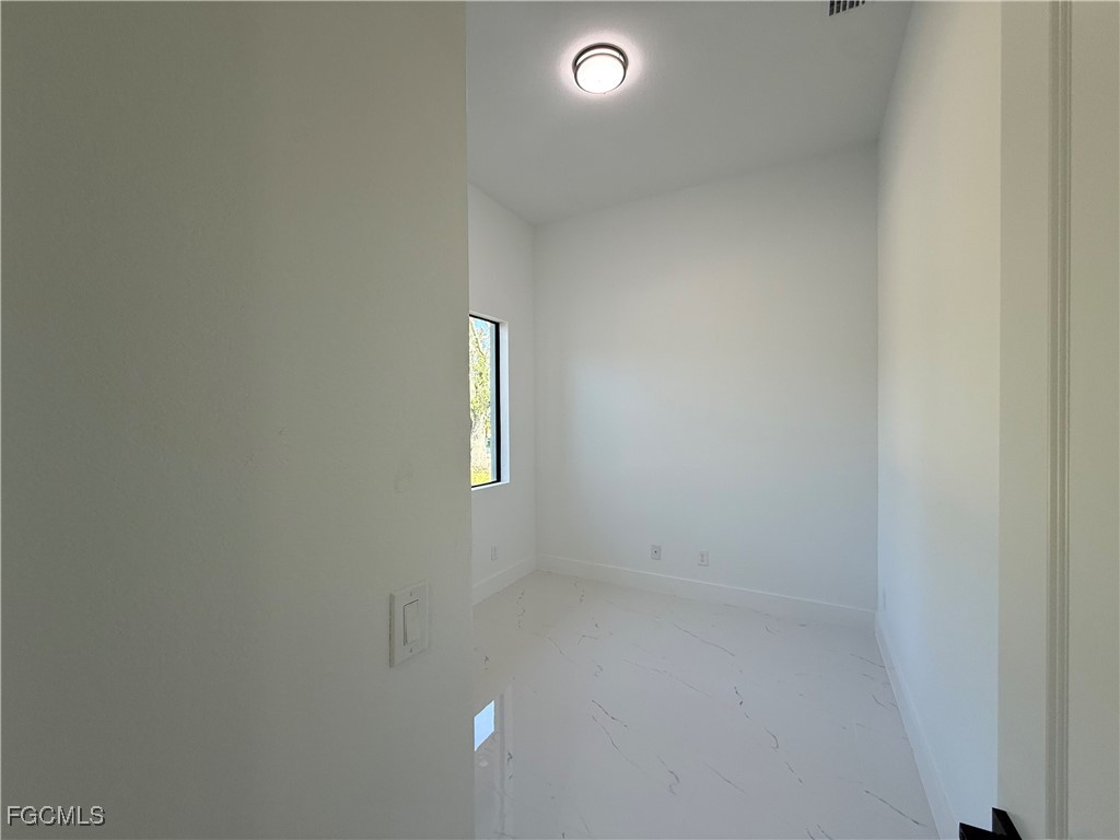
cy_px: 420
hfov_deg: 102.1
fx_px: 453
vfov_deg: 85.7
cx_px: 560
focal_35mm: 14
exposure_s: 1/120
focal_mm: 2.22
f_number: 2.2
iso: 125
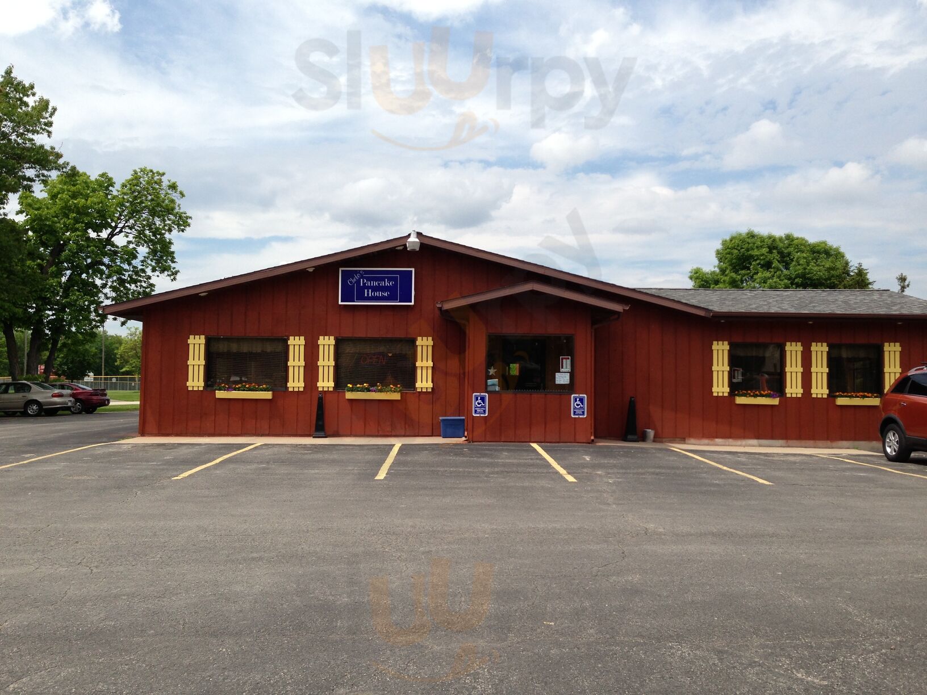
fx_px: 884
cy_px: 348
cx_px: 464
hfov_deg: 55.4
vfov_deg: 42.9
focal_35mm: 33
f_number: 2.4
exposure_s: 1/1642
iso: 50
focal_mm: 4.13
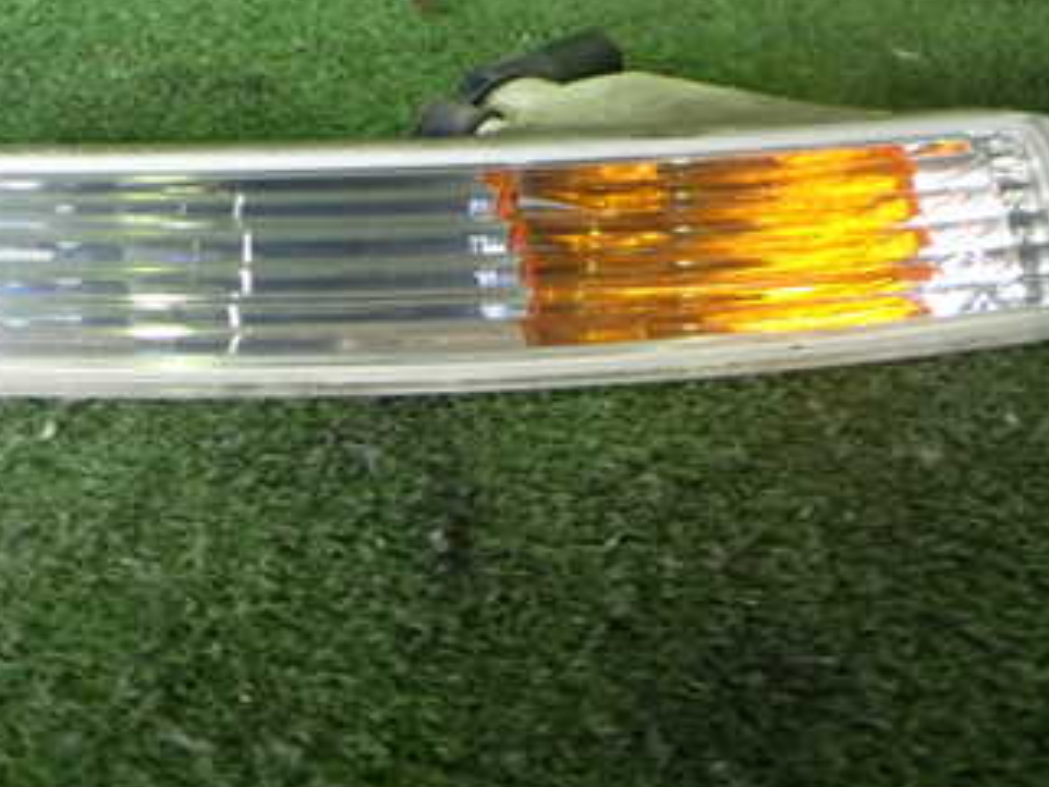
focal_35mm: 56
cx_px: 278
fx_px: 1698
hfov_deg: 33.7
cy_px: 160
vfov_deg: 25.7
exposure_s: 1/40
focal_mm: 5.4
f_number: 2.3
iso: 200
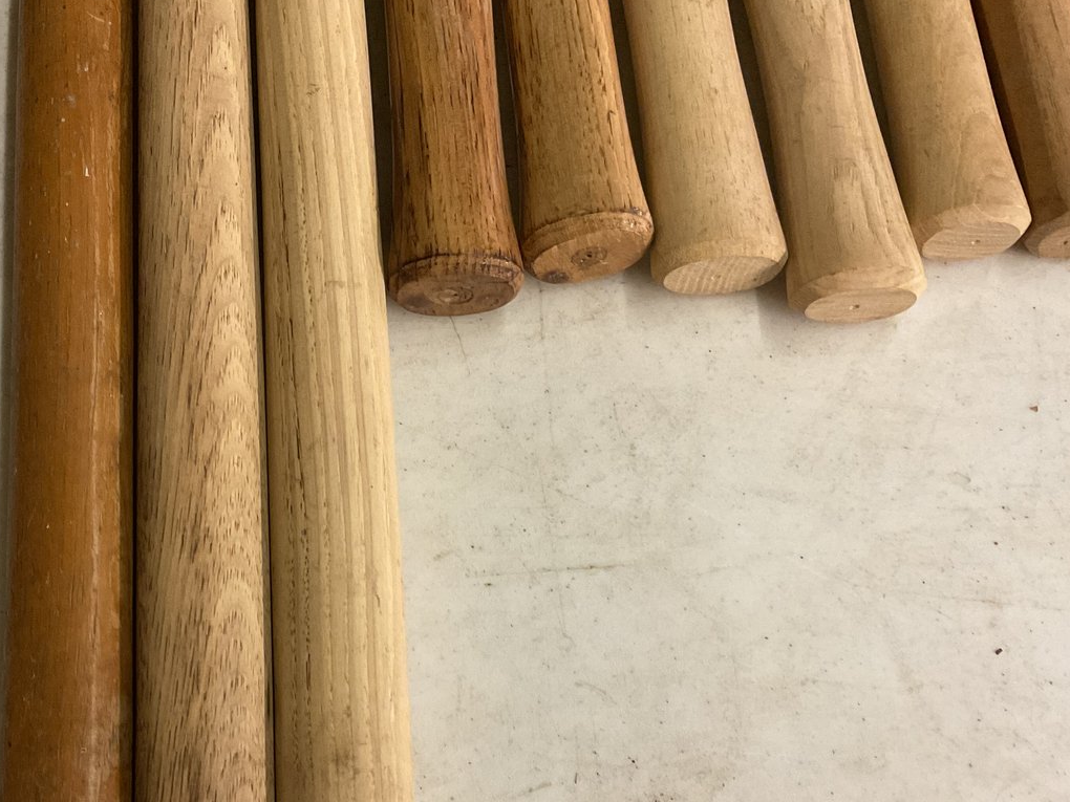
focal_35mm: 43
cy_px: 550
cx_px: 412
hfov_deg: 43.6
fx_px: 1329
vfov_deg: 33.2
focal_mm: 3
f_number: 1.8
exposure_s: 1/60
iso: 200
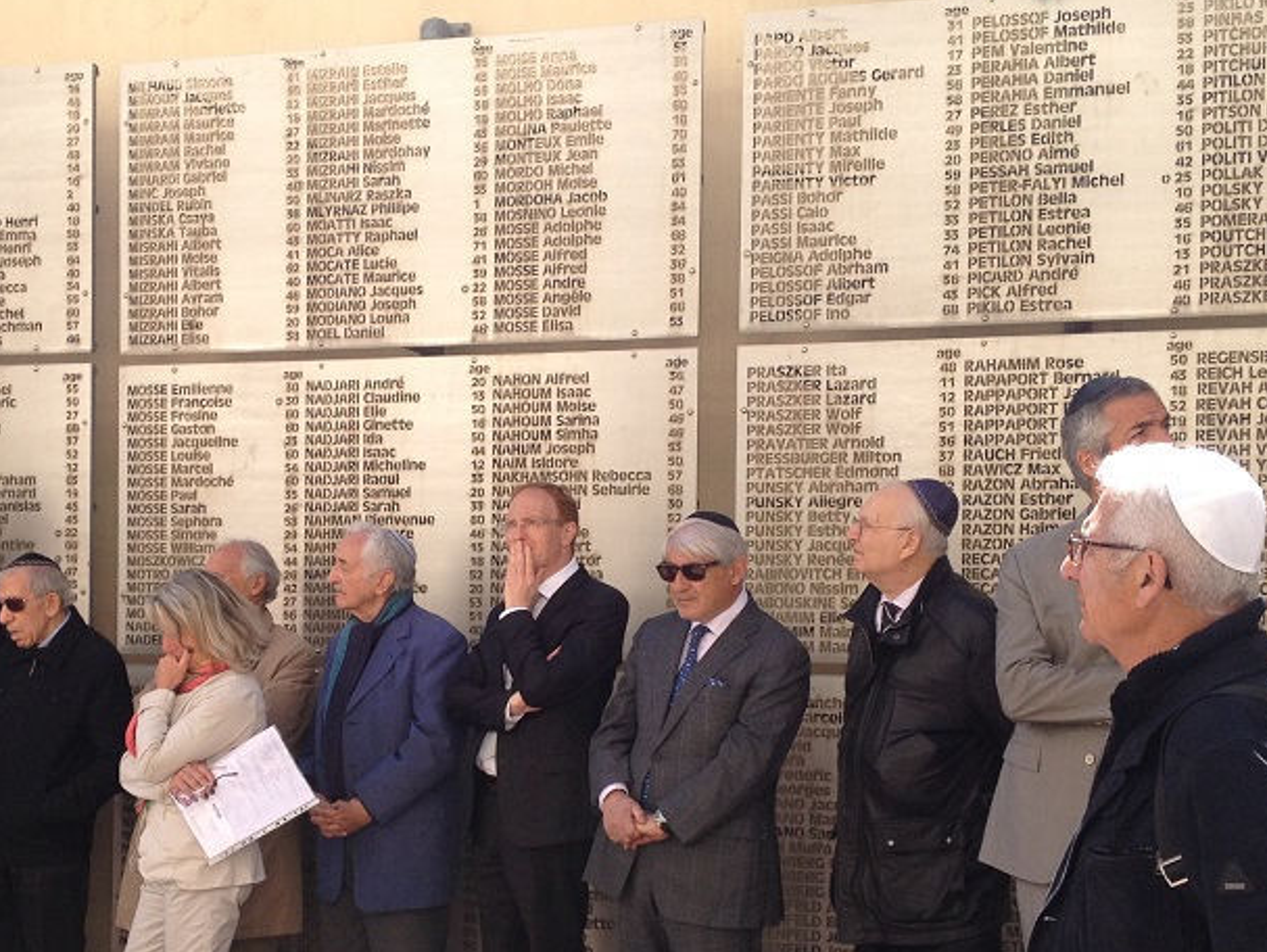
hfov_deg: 32.6
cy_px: 605
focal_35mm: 59
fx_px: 2161
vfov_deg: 24.8
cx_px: 530
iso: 50
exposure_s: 1/642
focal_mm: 4.28
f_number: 2.4
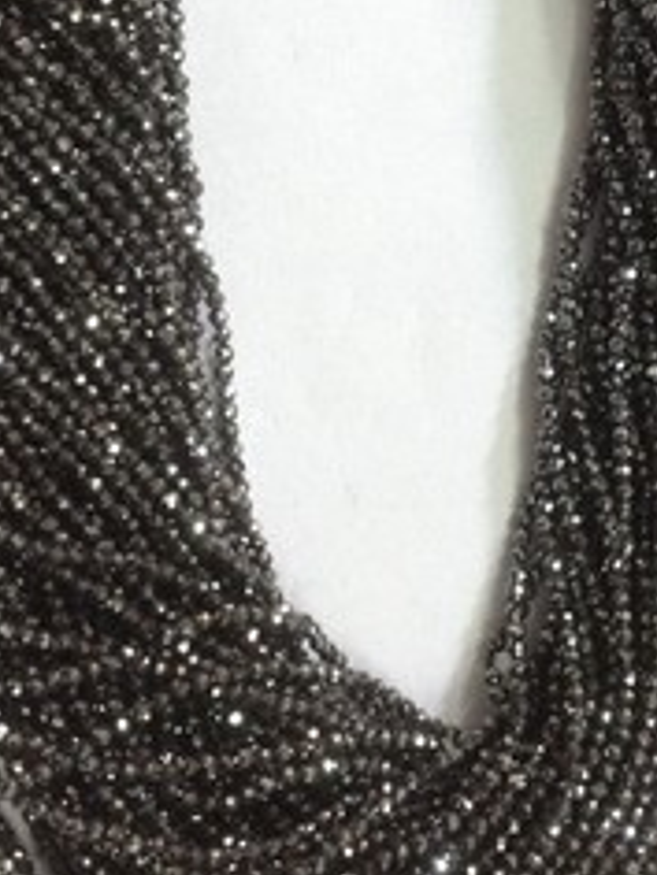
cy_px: 115
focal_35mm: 74
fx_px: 1873
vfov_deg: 25.6
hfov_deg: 19.9
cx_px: 306
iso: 125
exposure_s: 1/20
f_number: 2.4
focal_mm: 4.28
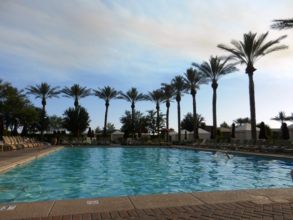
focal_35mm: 25
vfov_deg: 54.9
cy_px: 110
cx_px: 146
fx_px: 212
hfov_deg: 69.4
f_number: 3.5
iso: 160
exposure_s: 1/2000
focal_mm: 4.5
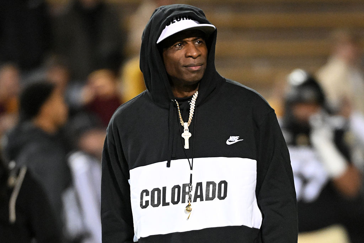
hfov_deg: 5.2
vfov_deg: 3.4
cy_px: 122
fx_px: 4045
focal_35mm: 400
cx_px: 182
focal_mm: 400
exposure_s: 1/800
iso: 6400
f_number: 5
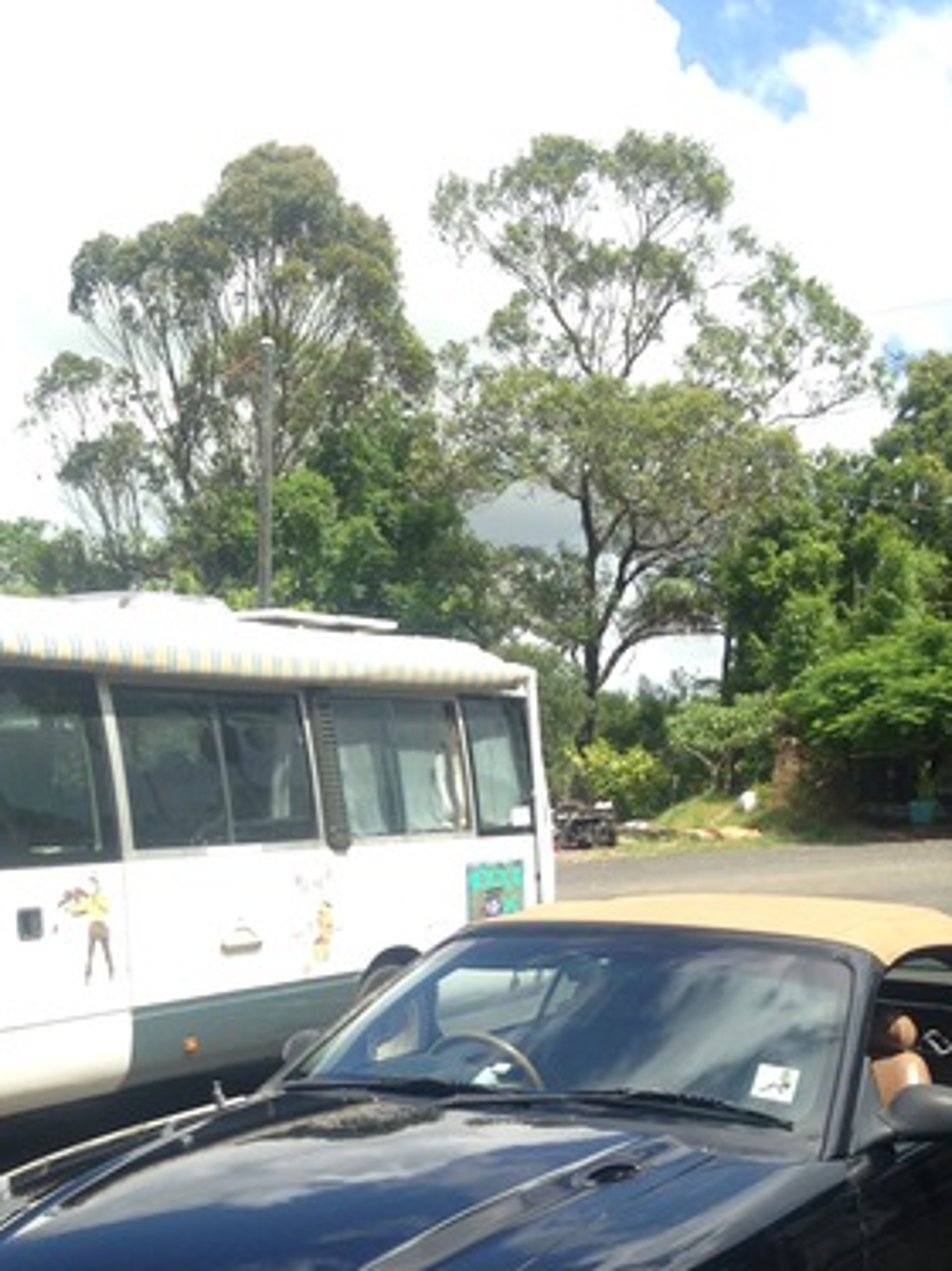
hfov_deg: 27.5
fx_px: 1946
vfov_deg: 35.2
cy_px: 986
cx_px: 456
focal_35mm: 53
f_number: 2.4
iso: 50
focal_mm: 4.12
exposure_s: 1/861
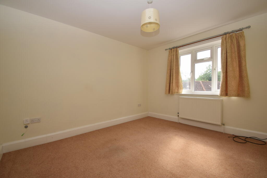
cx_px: 134
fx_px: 111
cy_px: 89
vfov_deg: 77.3
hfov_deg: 100.4
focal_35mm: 15
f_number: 5.6
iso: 320
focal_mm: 10
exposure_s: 1/125
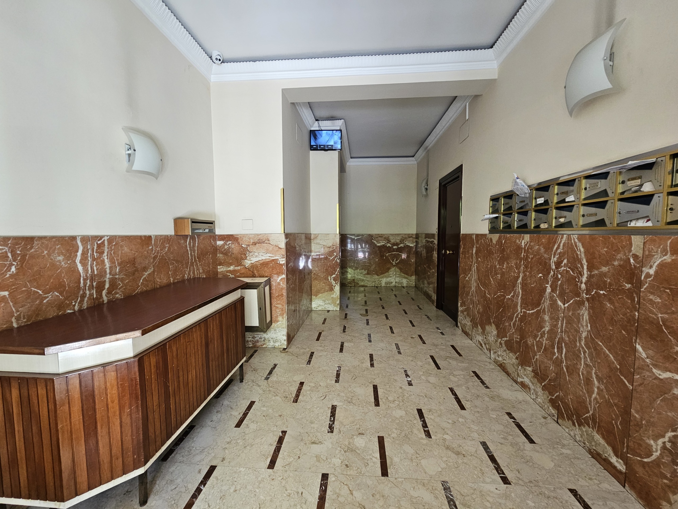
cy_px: 254
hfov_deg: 106.2
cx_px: 339
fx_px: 255
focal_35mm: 13
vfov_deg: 89.9
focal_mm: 2.2
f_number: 2.2
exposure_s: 1/50
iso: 200
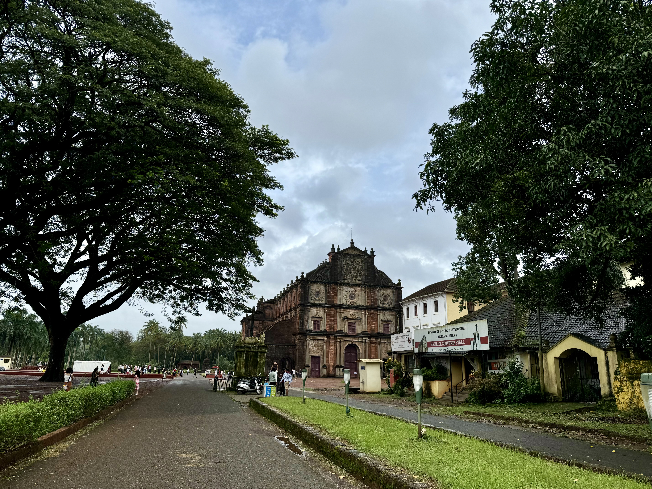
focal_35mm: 24
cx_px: 326
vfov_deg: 56.8
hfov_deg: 71.6
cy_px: 244
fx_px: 452
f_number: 1.78
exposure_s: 1/4950
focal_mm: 6.76
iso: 80
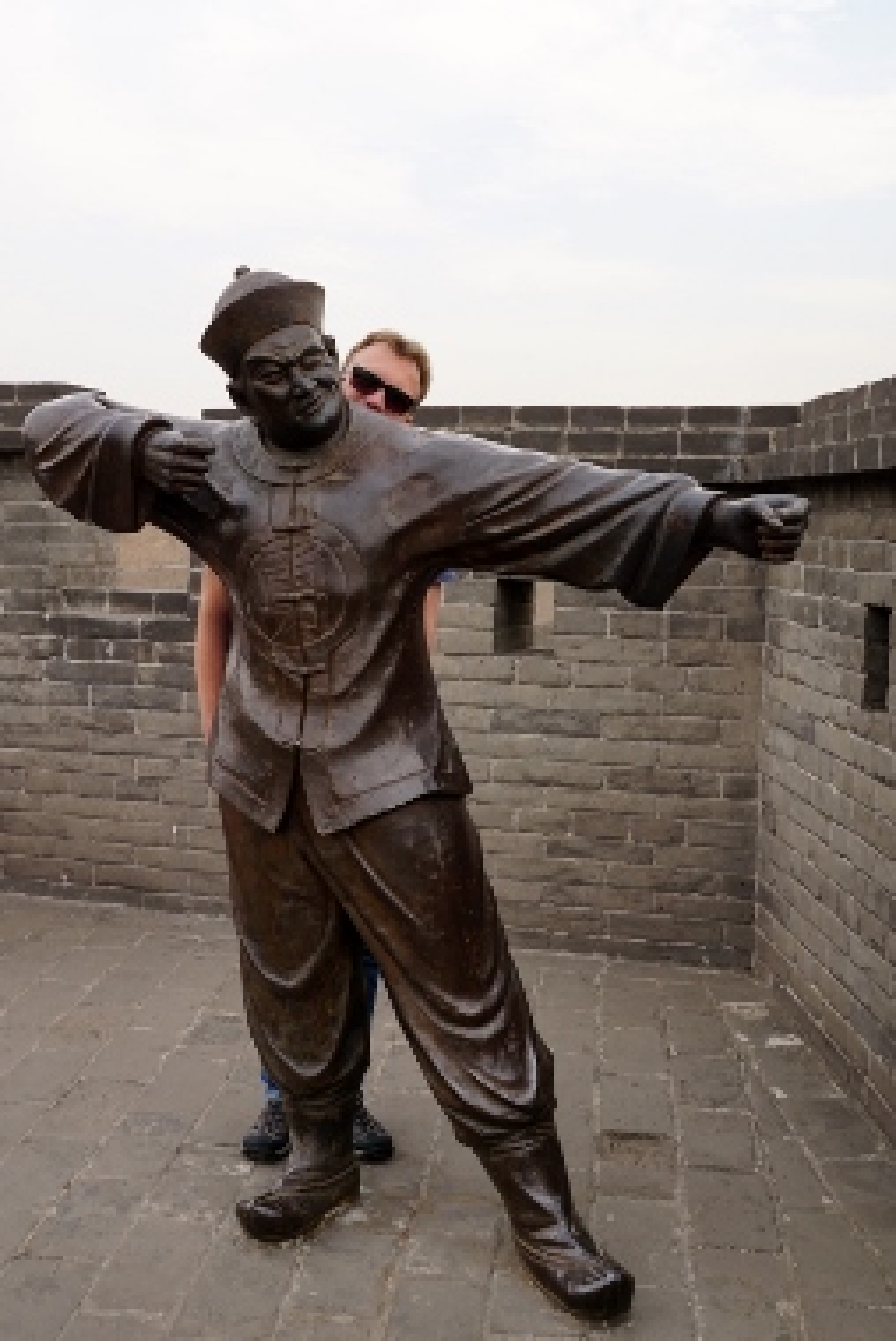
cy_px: 646
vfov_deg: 47.4
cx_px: 429
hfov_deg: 32.7
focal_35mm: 41
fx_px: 1528
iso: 100
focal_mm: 26
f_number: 8
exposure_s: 1/125
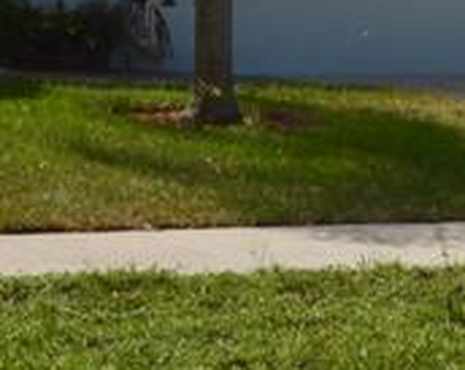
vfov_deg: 6.8
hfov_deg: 8.7
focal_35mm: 218
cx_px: -151
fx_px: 2995
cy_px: -448
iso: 100
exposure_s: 1/200
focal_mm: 26
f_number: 10
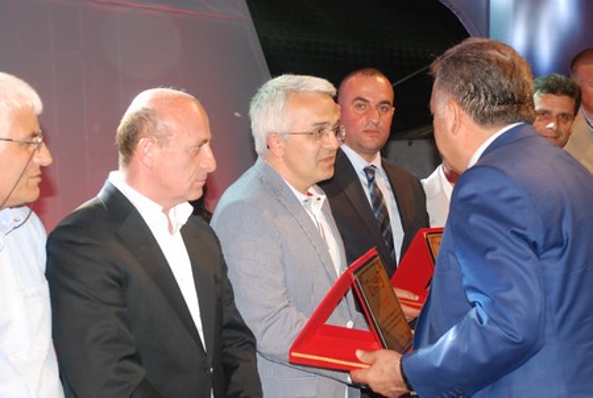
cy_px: 199
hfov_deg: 28.0
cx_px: 296
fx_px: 1188
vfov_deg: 19.0
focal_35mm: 72
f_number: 4.8
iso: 800
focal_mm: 48
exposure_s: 1/80
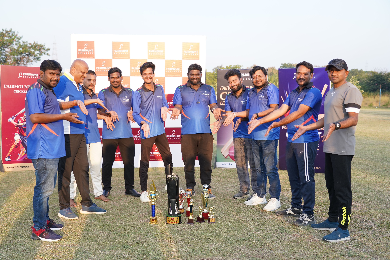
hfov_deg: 45.4
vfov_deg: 31.2
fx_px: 466
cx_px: 195
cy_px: 130
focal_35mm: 43
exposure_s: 1/320
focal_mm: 43
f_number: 4
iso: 320
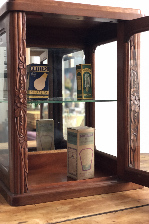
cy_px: 113
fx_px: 341
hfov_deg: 24.6
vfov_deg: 36.2
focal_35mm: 55
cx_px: 70
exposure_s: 1/12
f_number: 2.4
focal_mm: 6
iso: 160
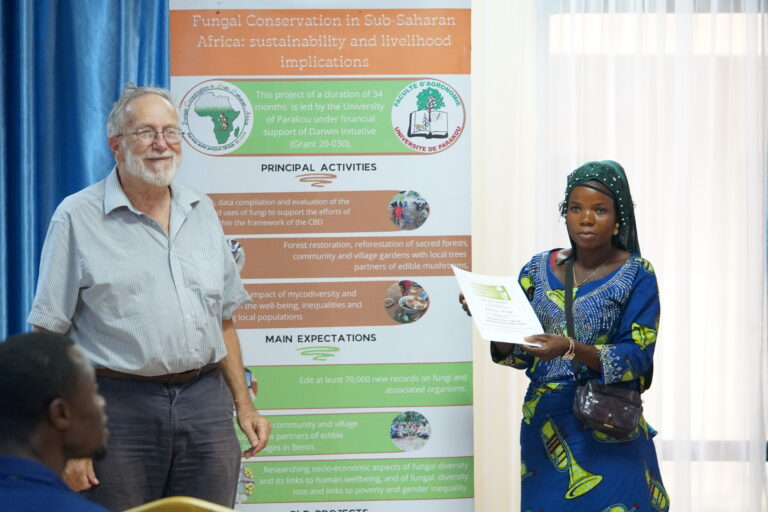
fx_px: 2880
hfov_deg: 15.2
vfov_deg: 10.2
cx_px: 384
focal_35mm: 135
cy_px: 256
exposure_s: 1/160
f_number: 3.2
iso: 6400
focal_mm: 90
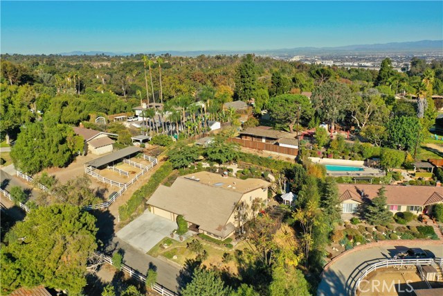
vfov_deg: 46.4
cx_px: 222
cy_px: 148
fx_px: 345
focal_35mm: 28
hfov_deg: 65.5
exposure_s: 1/50
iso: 100
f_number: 4.5
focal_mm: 10.26
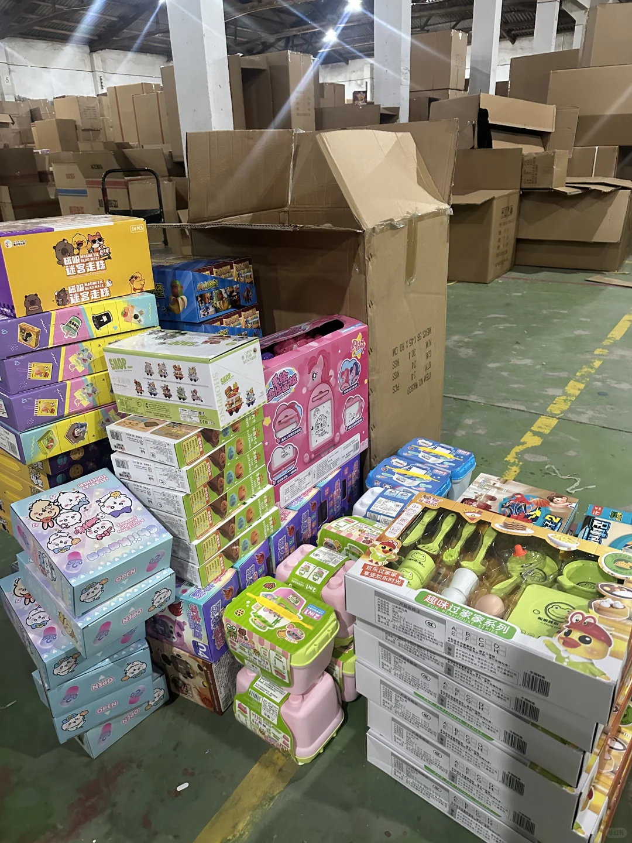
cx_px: 316
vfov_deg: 71.6
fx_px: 584
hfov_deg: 56.8
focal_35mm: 24
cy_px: 422
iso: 640
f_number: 1.78
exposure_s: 1/50
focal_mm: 6.86
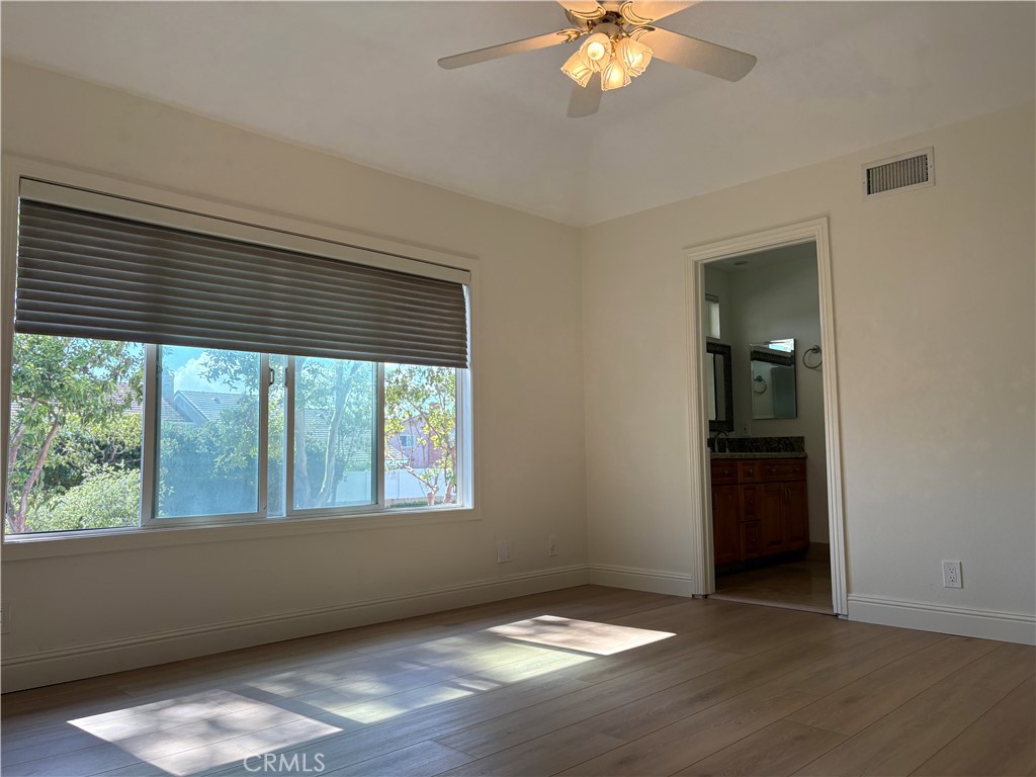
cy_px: 388
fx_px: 778
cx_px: 518
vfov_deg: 53.1
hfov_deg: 67.3
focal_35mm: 26
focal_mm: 5.96
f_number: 1.6
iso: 64
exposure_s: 1/247
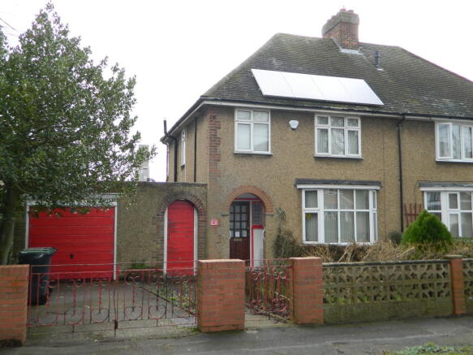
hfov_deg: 52.6
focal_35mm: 35
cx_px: 236
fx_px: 478
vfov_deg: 40.7
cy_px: 178
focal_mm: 6.2
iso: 110
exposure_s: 1/250
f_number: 3.3
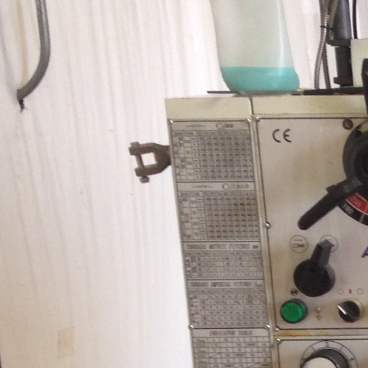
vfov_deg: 11.8
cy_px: 370
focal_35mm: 147
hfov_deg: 10.5
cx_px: 826
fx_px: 1768
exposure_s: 1/20
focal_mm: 4.12
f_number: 2.4
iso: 64
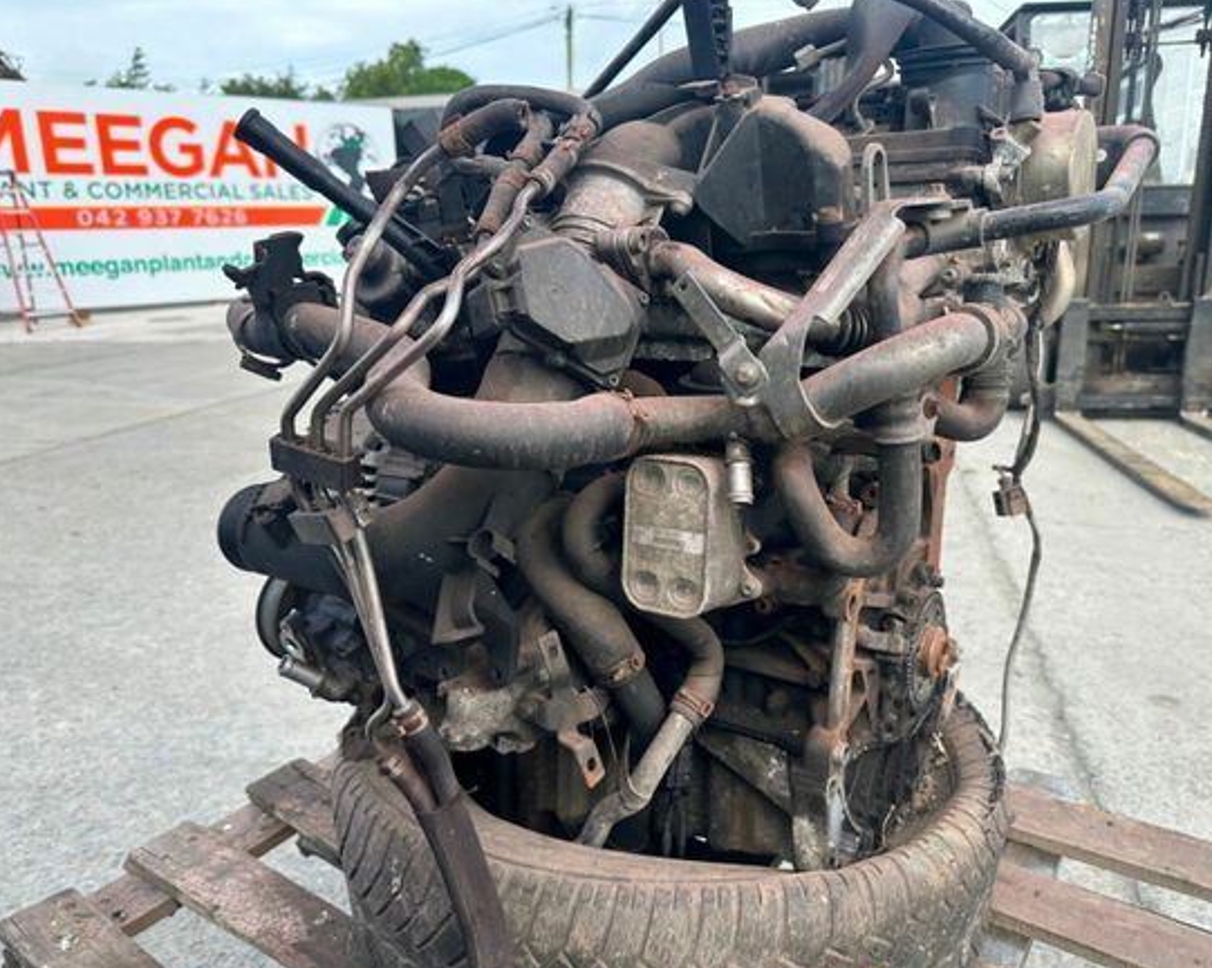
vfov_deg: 54.9
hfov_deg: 66.0
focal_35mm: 26
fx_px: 932
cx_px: 630
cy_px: 491
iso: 80
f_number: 1.78
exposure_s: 1/1321
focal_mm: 6.86
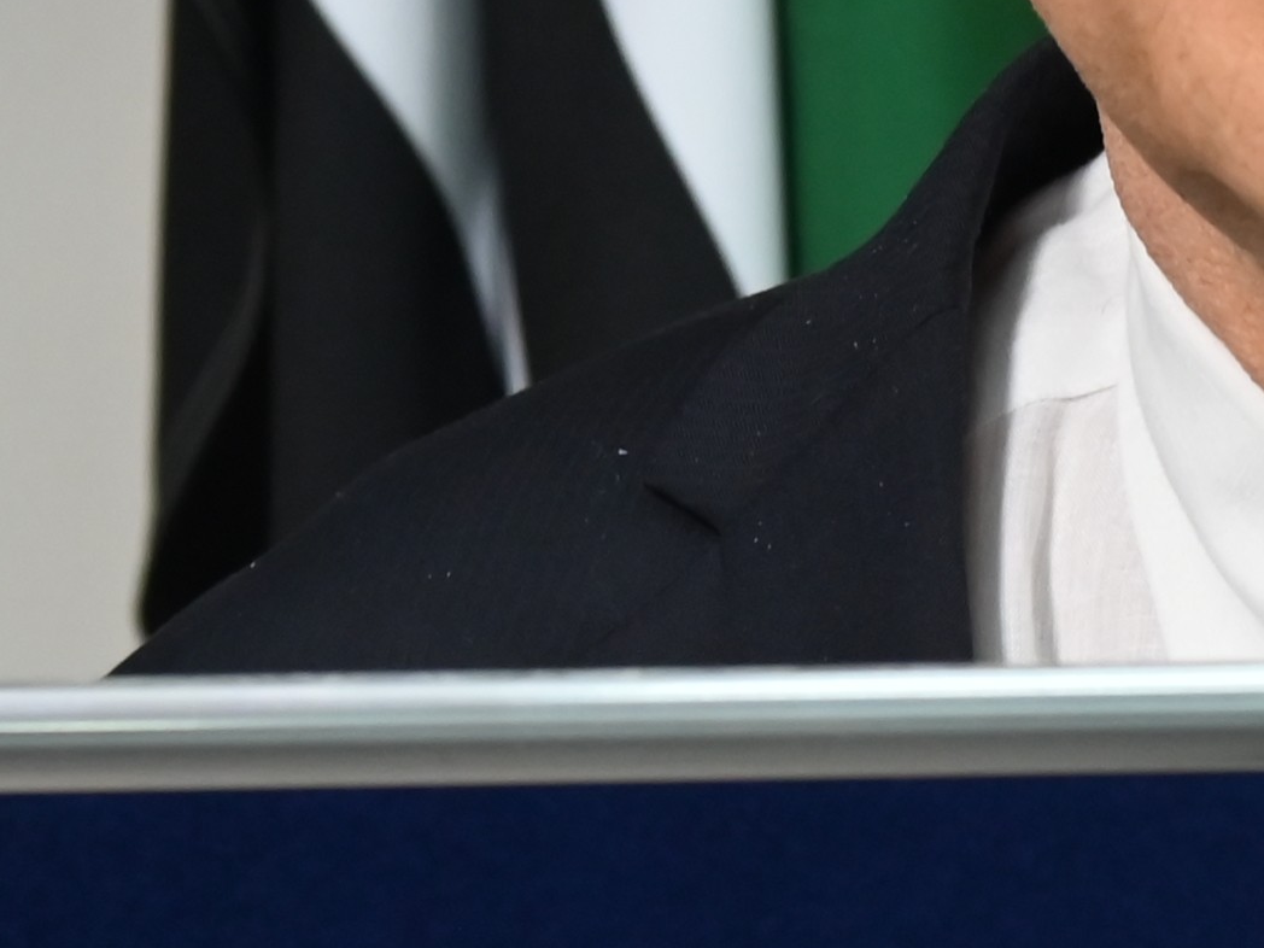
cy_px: 581
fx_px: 8873
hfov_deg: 8.0
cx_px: 1824
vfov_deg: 6.1
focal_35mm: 243
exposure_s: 1/125
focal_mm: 44
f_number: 5.3
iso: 1600
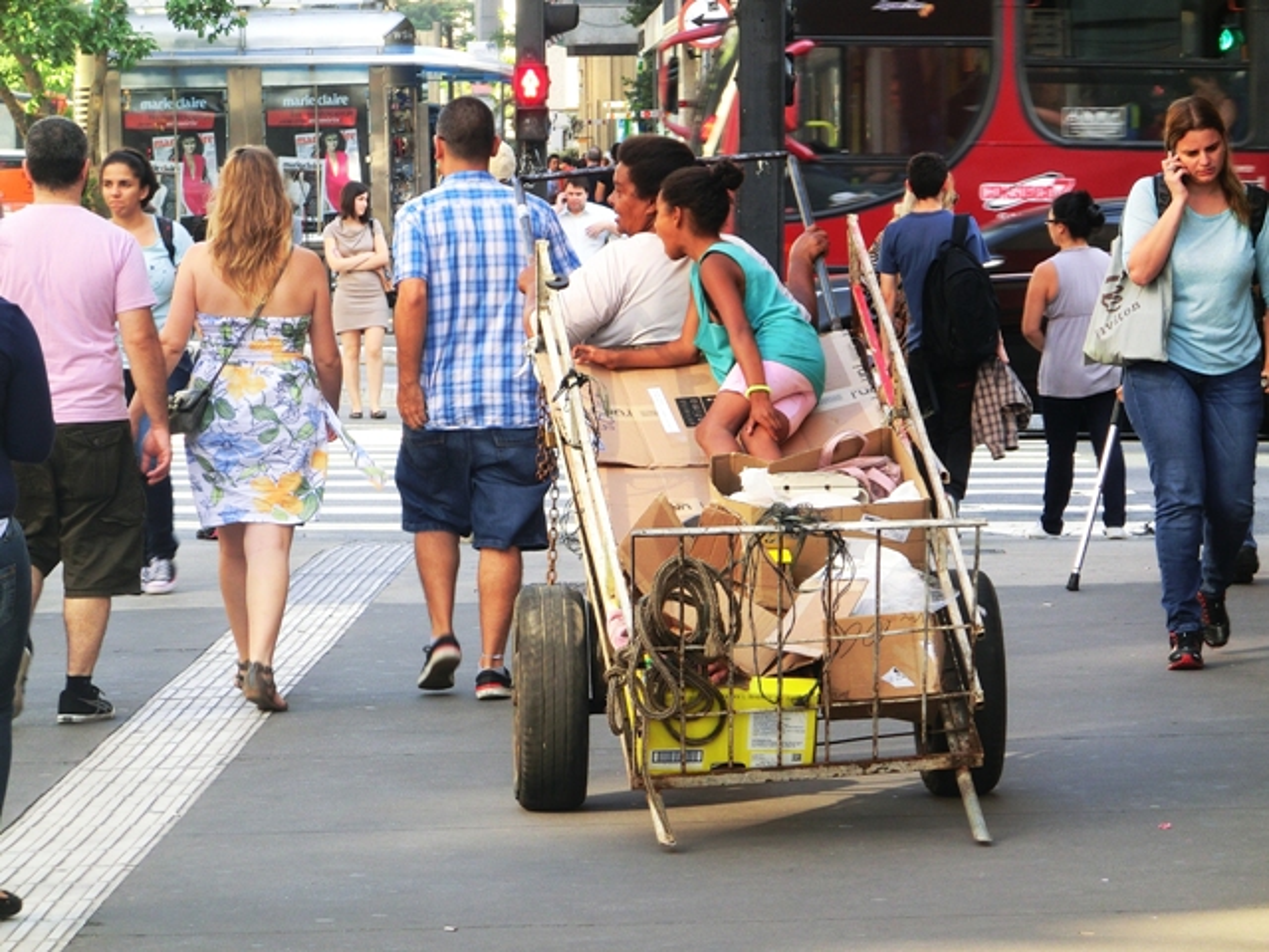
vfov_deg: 6.2
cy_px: 476
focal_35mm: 240
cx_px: 634
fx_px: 8798
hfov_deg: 8.2
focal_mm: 42.54
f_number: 5.7
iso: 125
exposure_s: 1/60
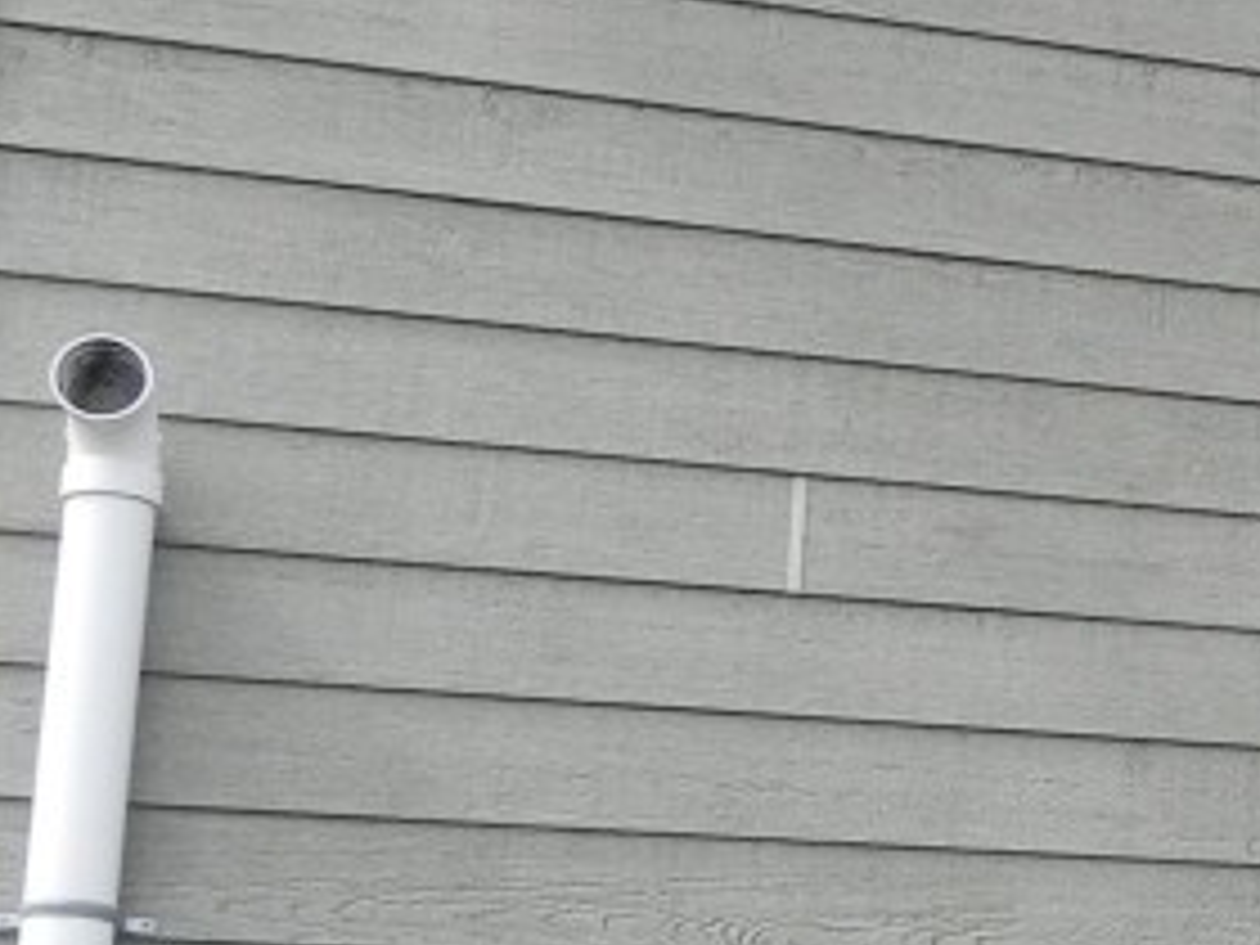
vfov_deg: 15.4
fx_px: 3458
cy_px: 842
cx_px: 2084
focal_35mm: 95
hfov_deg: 17.7
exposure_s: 1/340
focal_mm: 4.6
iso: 160
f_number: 6.3
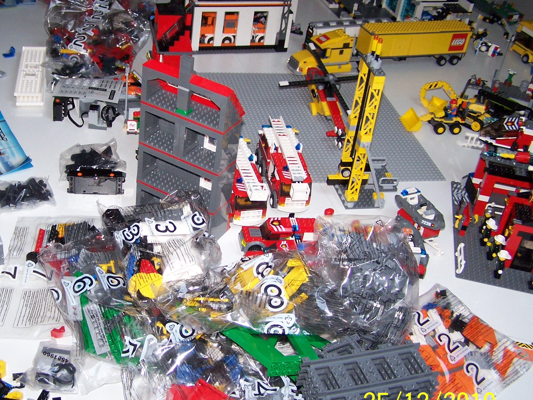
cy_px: 213
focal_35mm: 49
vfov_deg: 29.7
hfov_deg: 38.6
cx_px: 190
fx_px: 754
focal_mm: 6.3
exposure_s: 1/60
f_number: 2.8
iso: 140
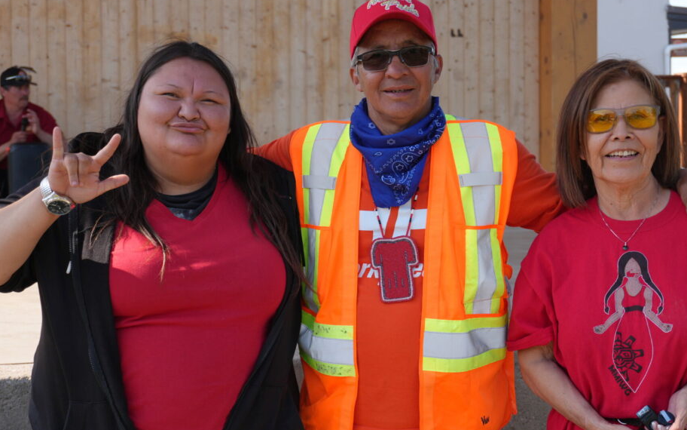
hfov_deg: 26.1
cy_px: 222
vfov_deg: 16.5
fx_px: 1479
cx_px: 383
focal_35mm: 79
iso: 100
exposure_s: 1/200
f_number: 5.6
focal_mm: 46
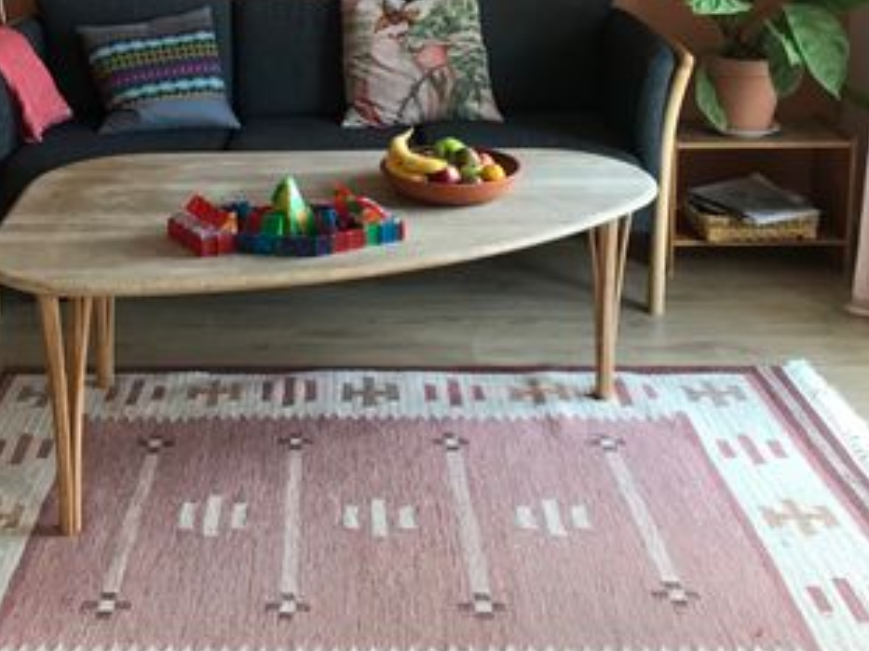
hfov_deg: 35.4
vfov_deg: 26.2
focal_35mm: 54
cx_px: 324
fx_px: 1355
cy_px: 81
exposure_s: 1/33
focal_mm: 3.99
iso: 32
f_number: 1.8
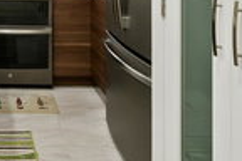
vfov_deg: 23.1
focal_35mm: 50
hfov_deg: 38.0
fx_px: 336
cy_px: -64
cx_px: 45
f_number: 13
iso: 200
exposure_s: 1
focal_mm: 10
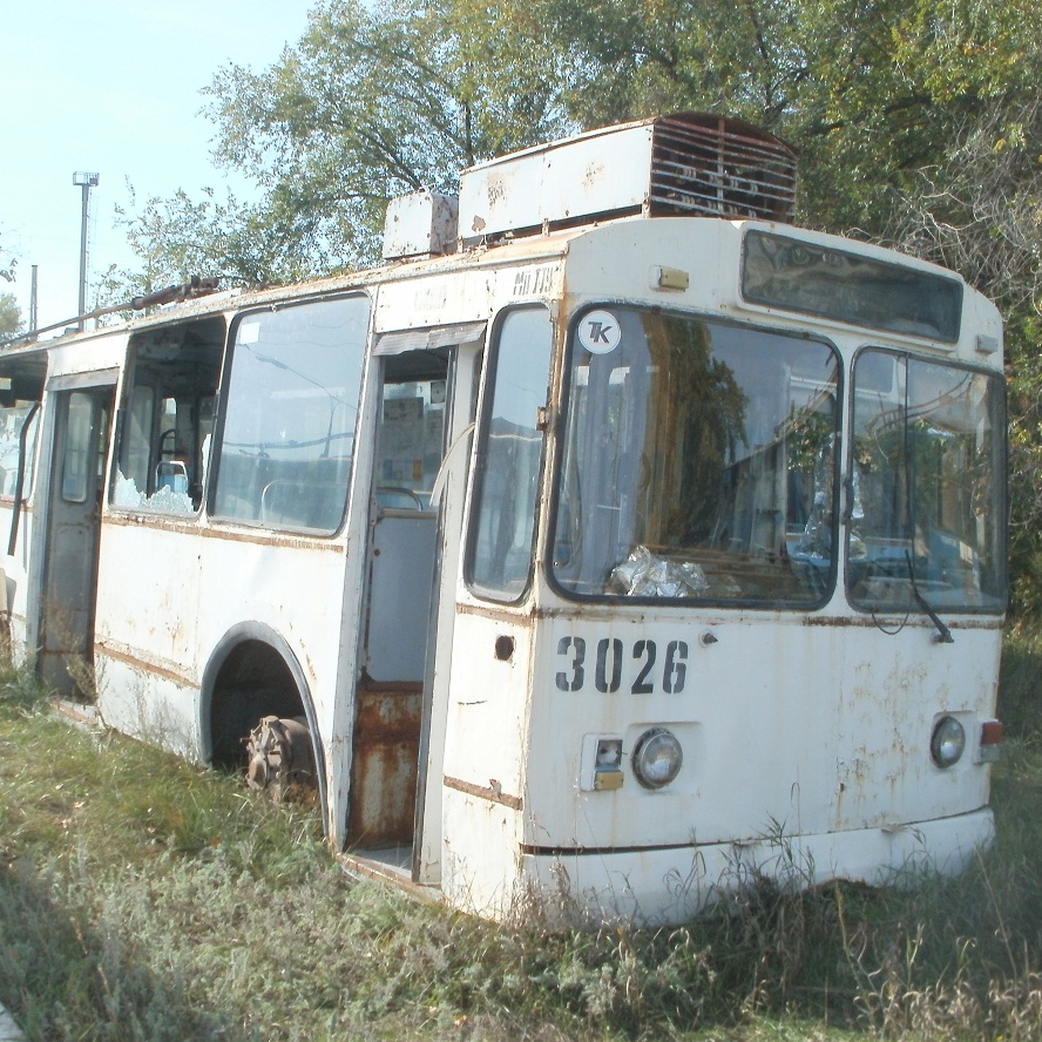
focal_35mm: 43
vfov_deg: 39.2
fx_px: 1464
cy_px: 527
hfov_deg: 39.1
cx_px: 438
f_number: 5.6
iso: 100
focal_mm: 6.3
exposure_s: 1/250
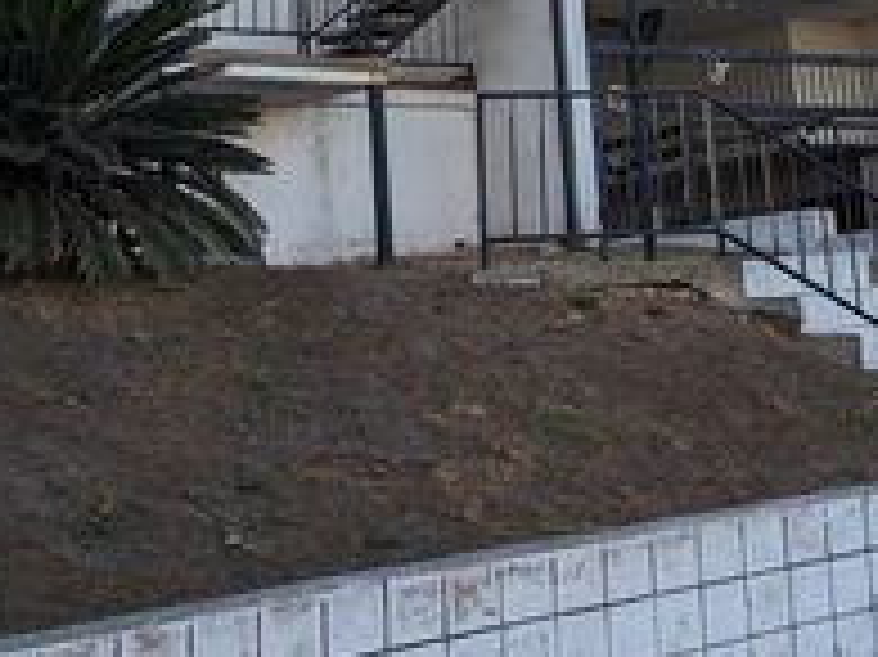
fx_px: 1622
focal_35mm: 64
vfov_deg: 21.8
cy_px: -43
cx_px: 666
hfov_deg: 29.8
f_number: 1.89
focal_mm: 5.43
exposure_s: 1/1481
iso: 44
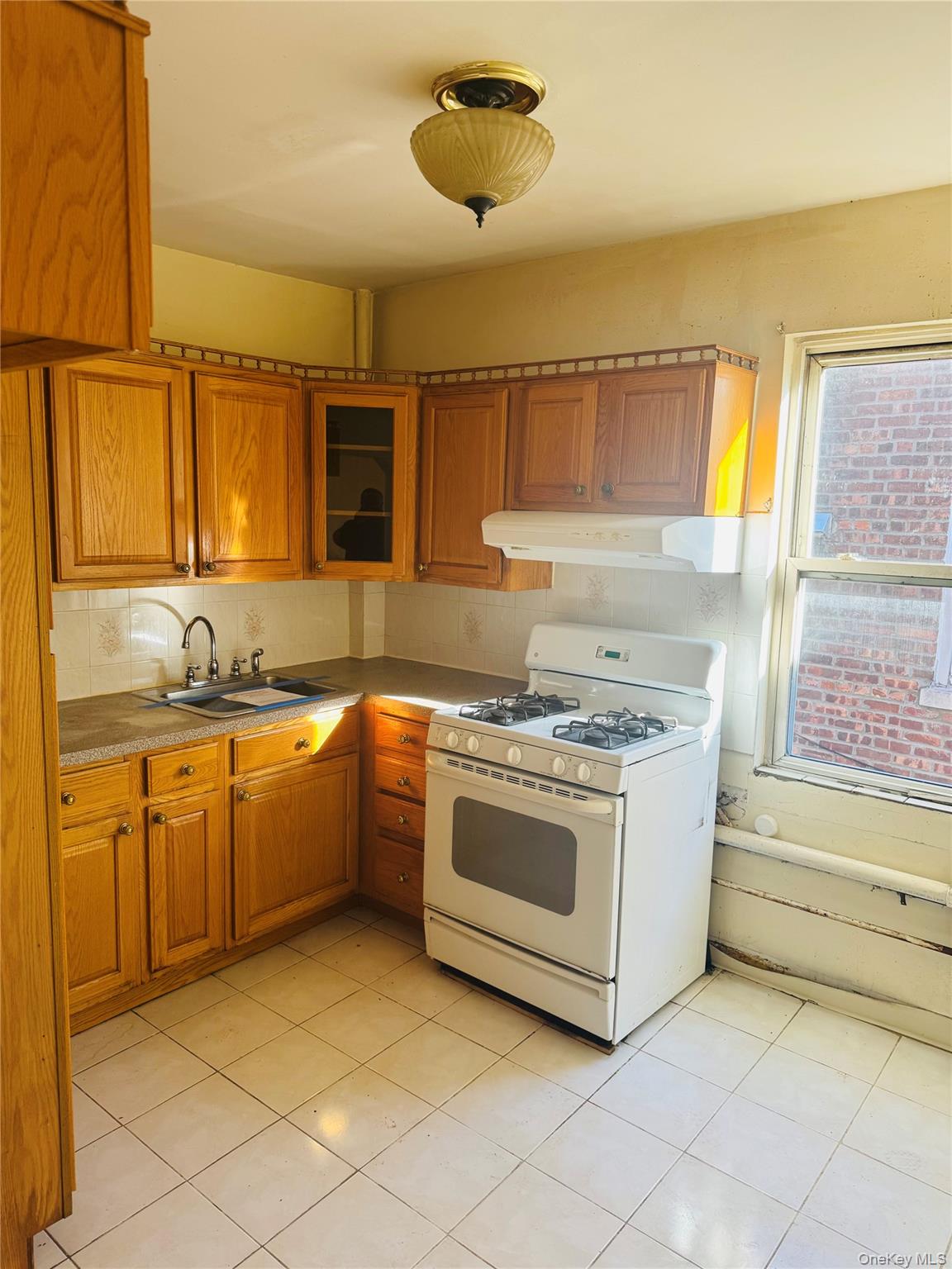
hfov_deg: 56.8
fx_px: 880
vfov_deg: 71.6
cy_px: 634
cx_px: 476
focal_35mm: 24
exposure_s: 1/121
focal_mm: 6.76
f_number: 1.78
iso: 80
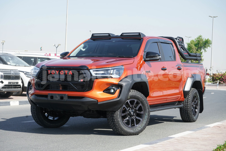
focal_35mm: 70
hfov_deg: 28.8
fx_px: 439
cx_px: 113
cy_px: 76
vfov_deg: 19.4
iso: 400
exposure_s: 1/400
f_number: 10
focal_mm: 70
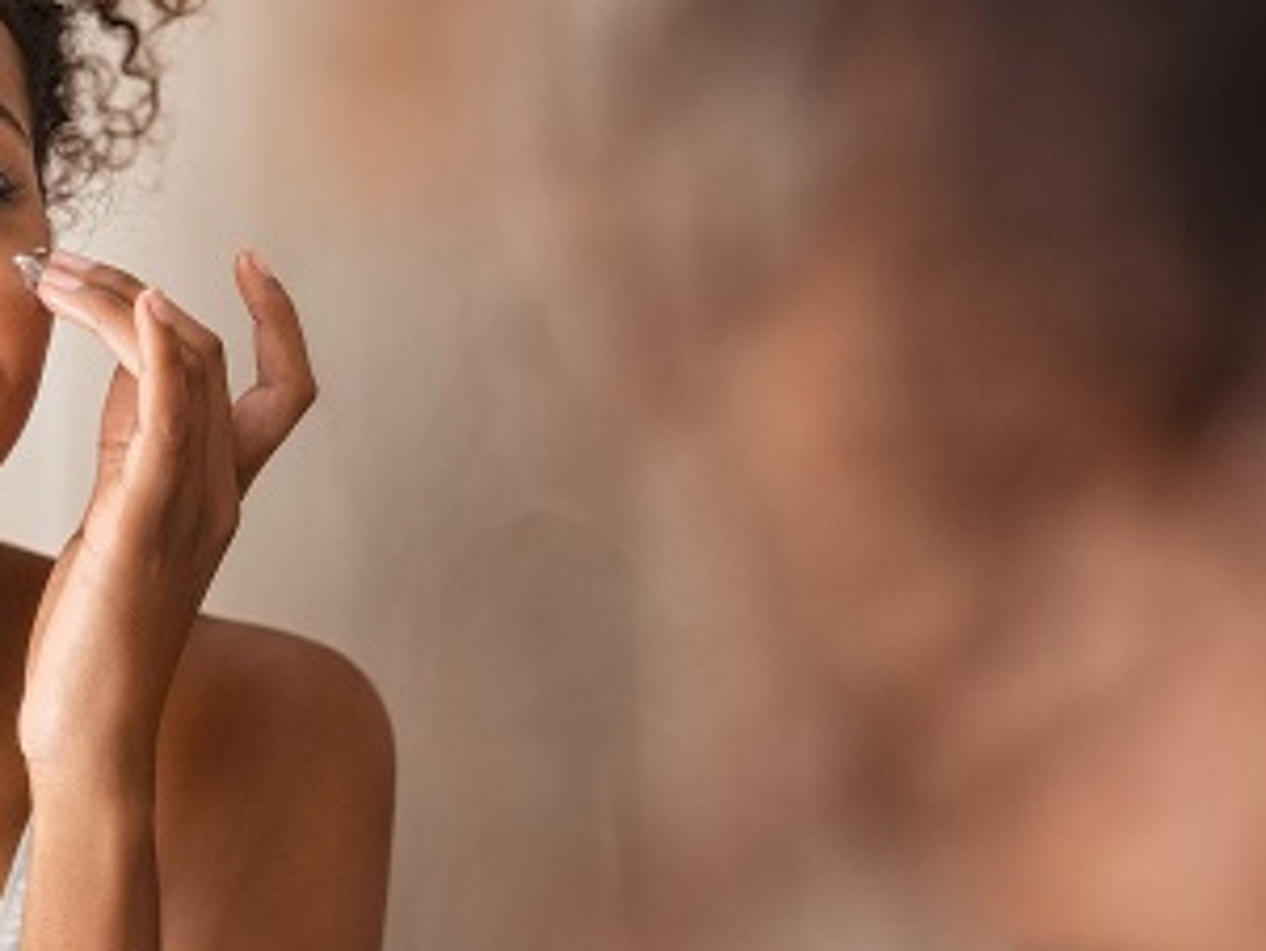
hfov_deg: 17.0
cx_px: 294
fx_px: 4208
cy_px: 364
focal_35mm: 115
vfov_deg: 12.9
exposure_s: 1/125
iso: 500
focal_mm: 50
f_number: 2.5
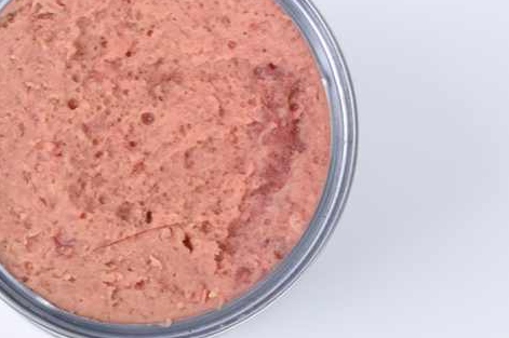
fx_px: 3602
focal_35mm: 255
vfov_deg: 5.4
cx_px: 123
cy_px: 104
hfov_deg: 8.1
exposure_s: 1/125
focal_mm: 120
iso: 125
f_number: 11
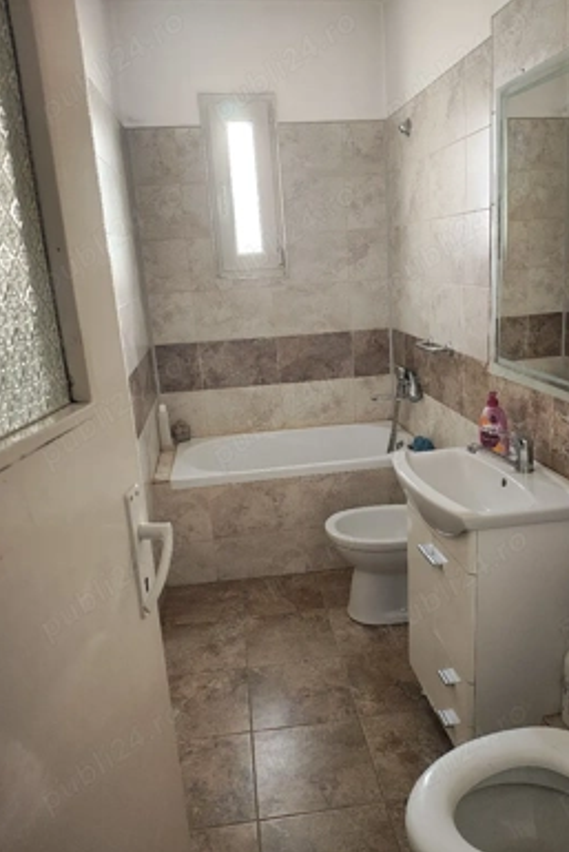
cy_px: 438
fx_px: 640
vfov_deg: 67.3
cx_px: 328
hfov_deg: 47.8
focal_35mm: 27
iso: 863
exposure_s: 1/60.2
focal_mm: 5.89
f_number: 1.4
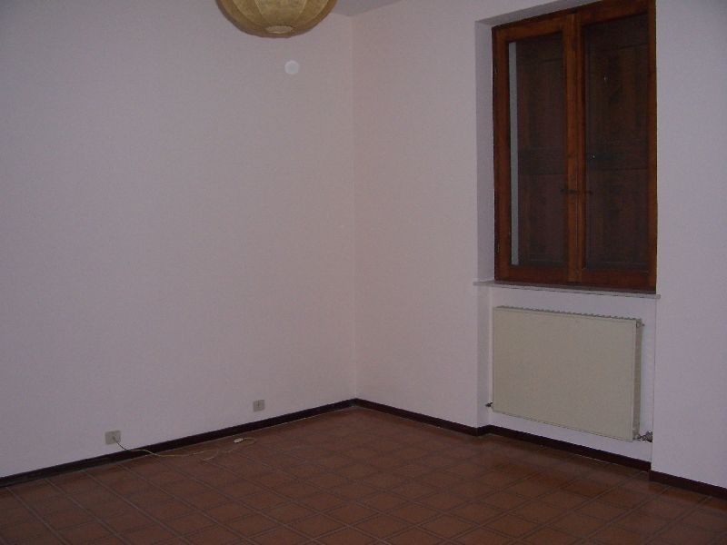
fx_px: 714
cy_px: 272
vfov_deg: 41.8
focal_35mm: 34
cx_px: 364
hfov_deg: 54.0
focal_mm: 5.6
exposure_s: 1/60
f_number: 2.7
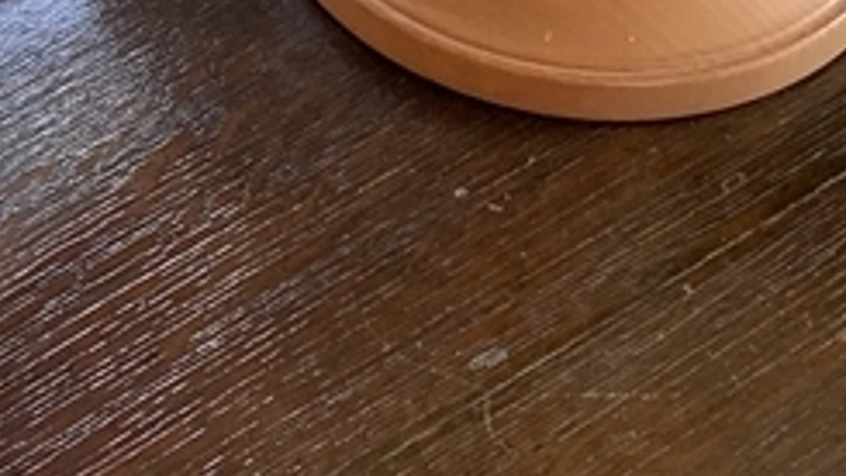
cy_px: -176
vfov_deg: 8.6
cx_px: 121
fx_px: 3119
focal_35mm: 139
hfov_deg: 15.3
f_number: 1.8
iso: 100
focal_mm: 4.25
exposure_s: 1/72
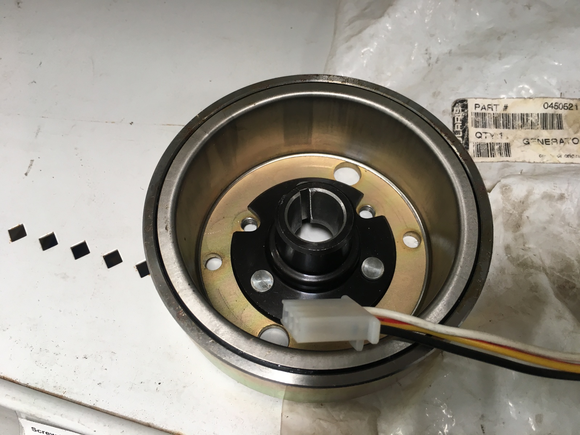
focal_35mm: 29
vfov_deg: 48.2
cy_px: 218
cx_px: 290
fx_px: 486
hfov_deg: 61.7
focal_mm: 4.15
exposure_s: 1/33
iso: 25
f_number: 2.2
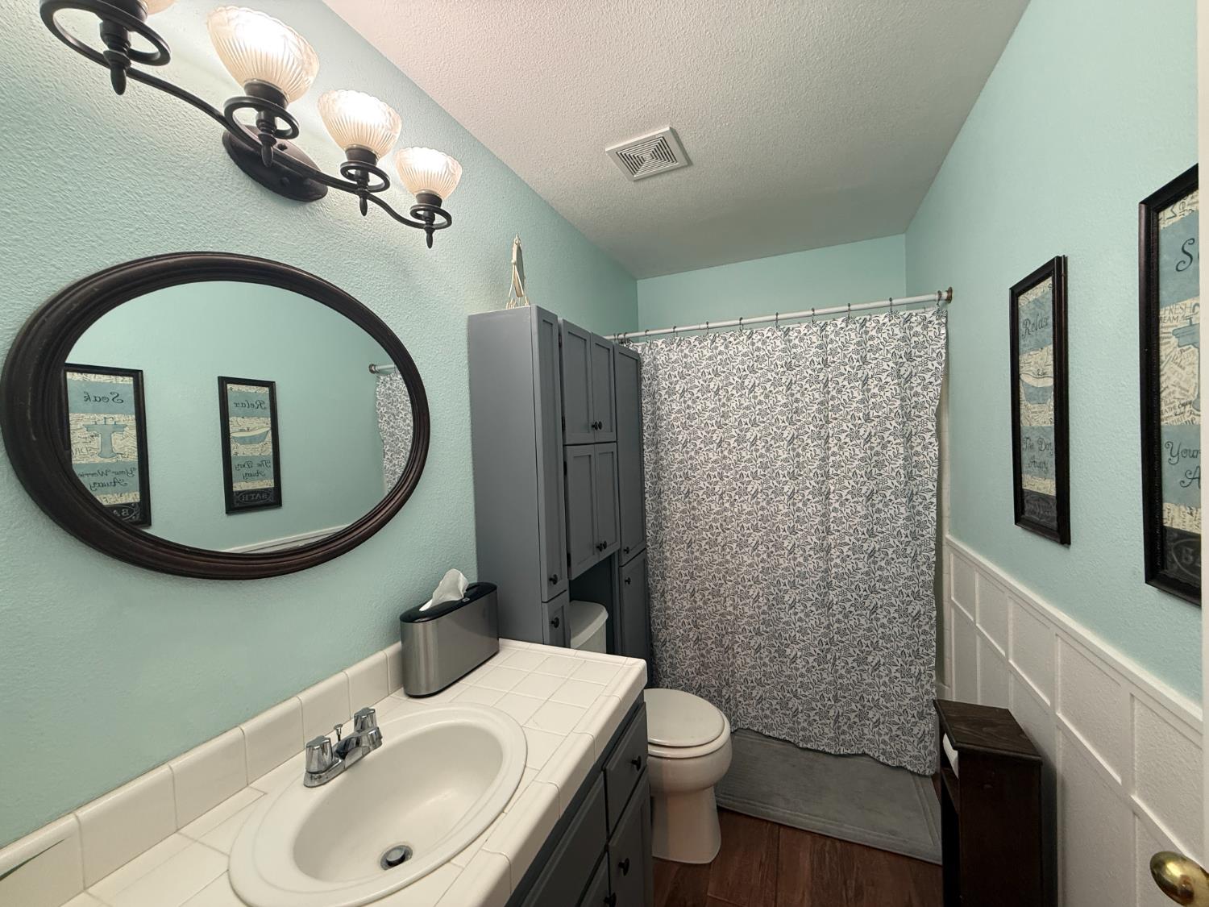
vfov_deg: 85.7
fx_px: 489
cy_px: 454
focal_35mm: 14
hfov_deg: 102.1
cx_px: 604
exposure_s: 1/60
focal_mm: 2.22
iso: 200
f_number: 2.2
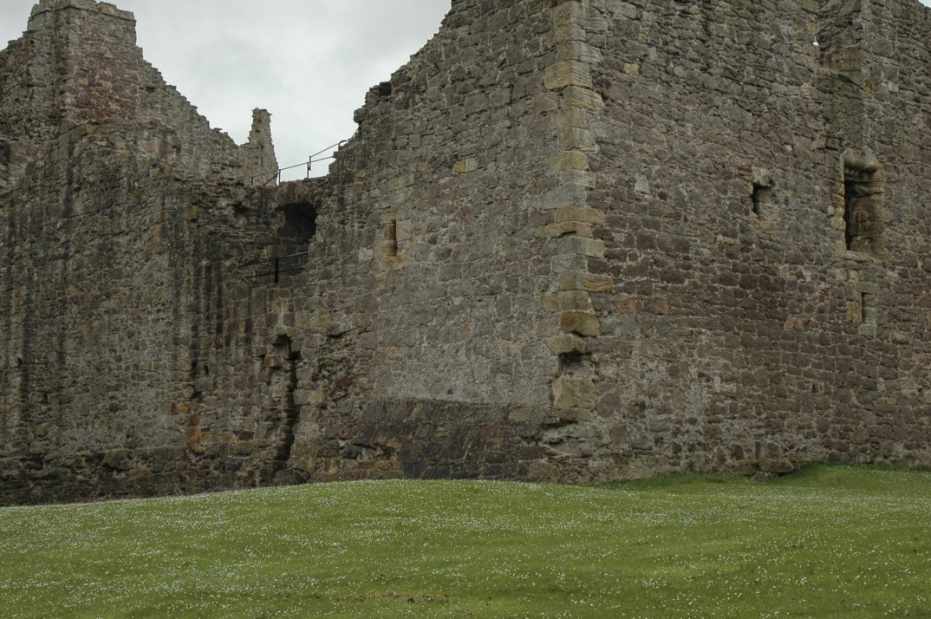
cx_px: 447
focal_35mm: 66
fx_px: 1699
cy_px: 243
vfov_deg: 20.6
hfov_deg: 30.6
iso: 200
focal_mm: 29
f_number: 7.1
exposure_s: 1/200
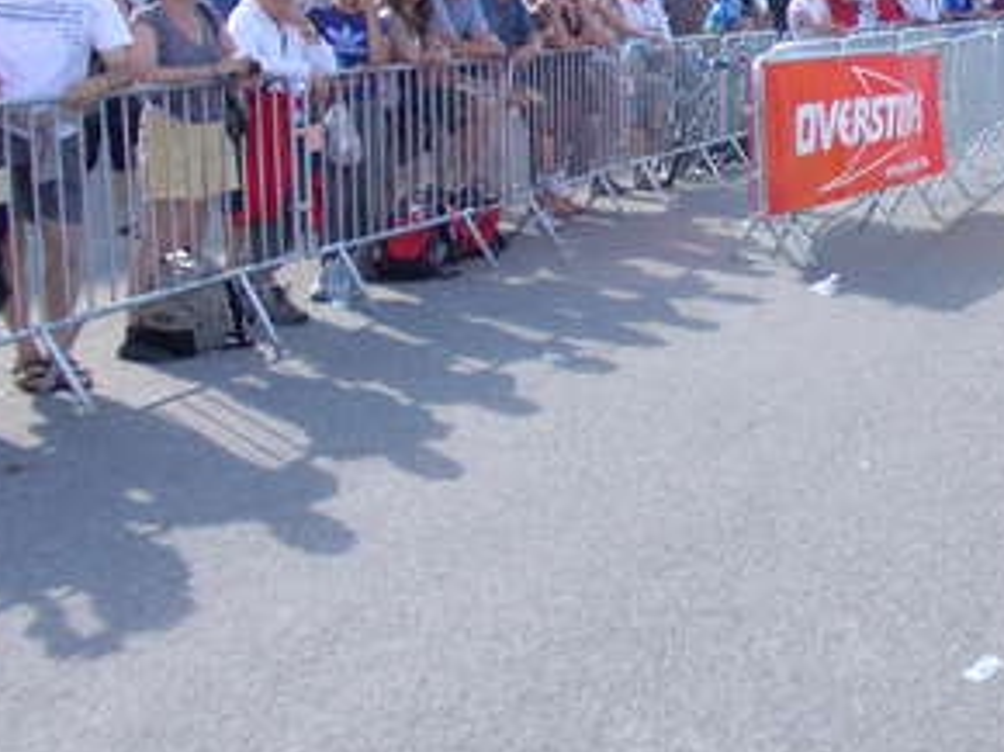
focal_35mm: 58
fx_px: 1681
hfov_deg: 31.0
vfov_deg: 25.0
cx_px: 983
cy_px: 215
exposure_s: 1/160
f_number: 5.4
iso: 80
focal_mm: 4
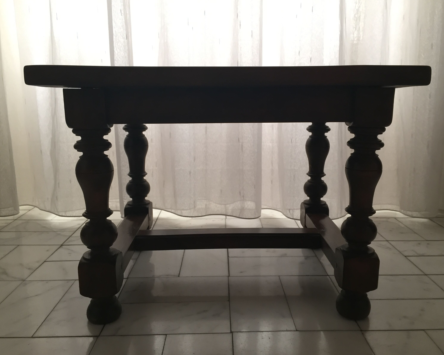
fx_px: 407
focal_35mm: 31
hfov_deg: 57.1
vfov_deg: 47.1
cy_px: 180
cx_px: 236
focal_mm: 4.15
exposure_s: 1/33
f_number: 2.2
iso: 80
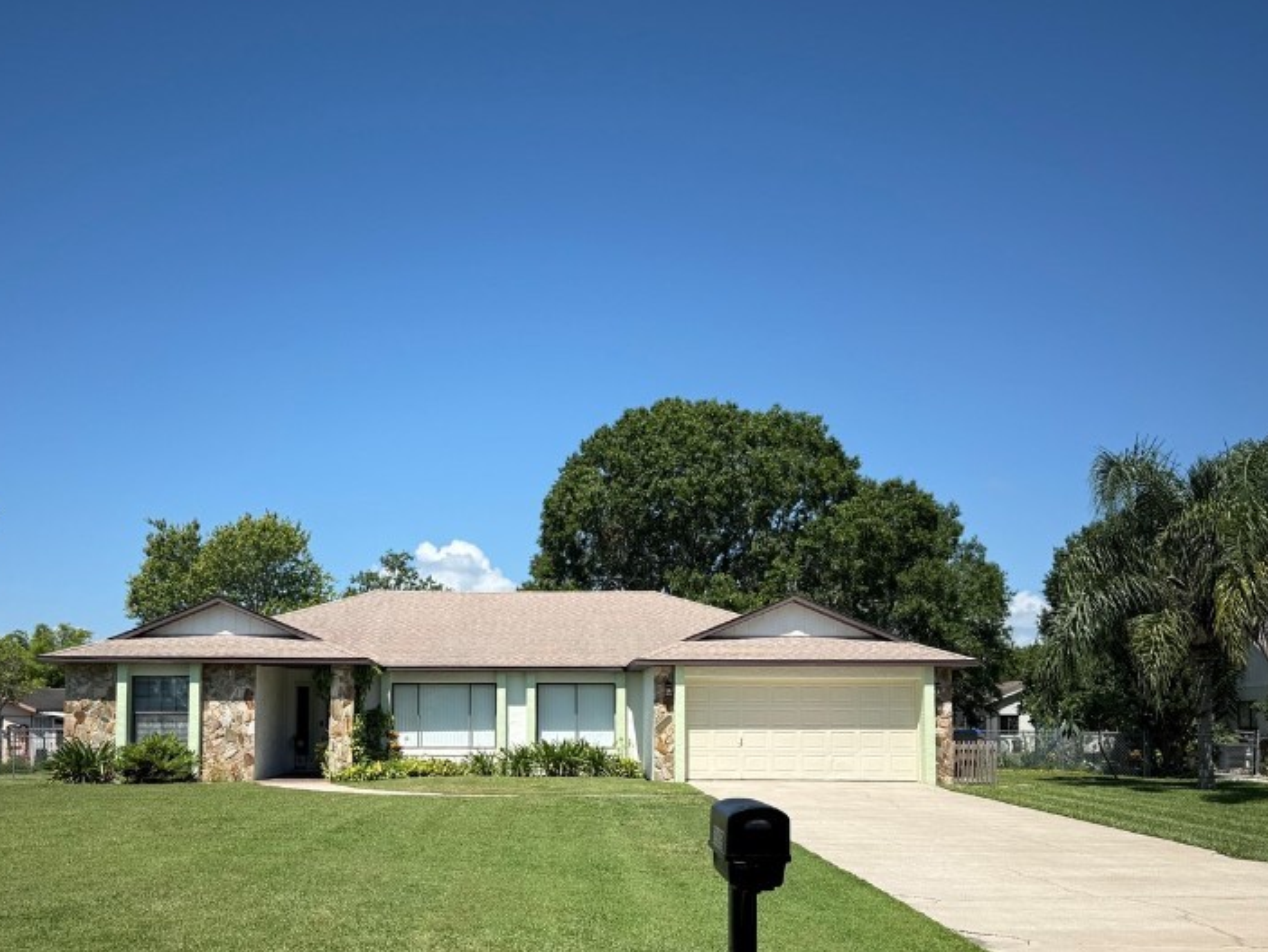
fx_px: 1283
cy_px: 665
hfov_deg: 52.4
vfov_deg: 40.0
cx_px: 526
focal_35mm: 35
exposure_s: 1/5319
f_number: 1.78
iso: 80
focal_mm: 6.76
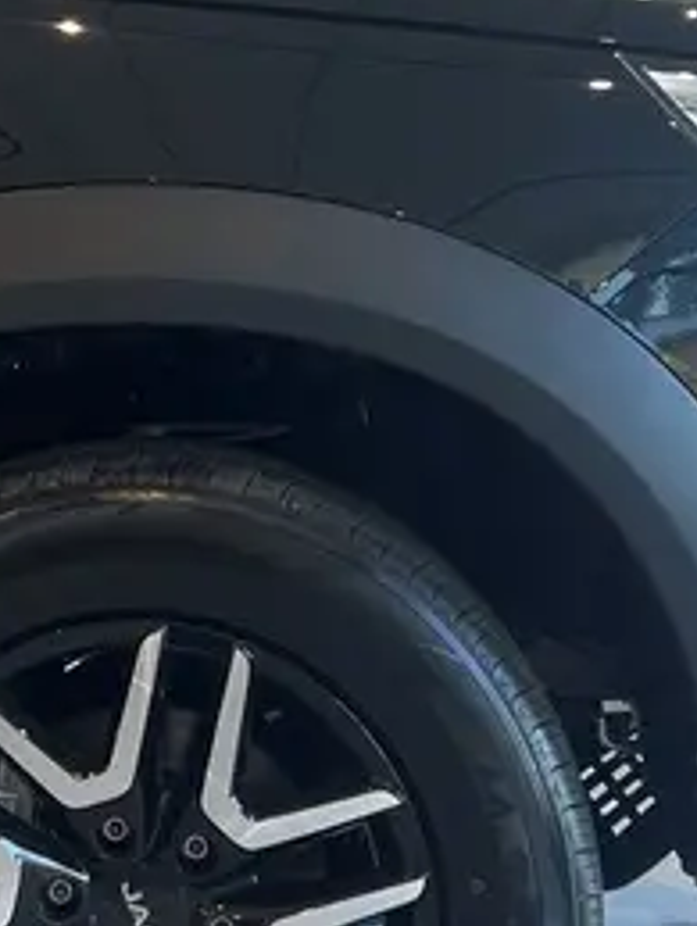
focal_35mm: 101
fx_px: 2705
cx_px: 168
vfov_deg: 19.1
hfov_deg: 14.6
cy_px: 100
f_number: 1.5
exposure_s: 1/50
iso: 80
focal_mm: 5.7
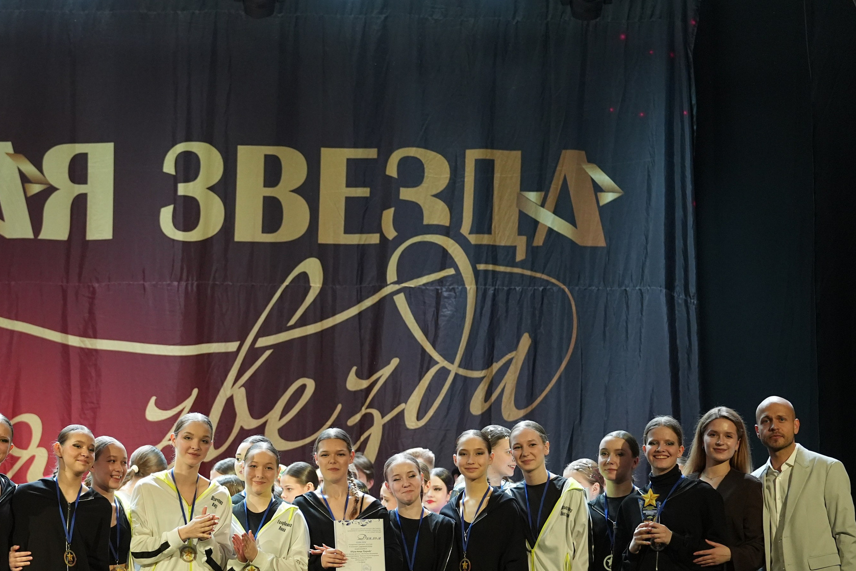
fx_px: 4209
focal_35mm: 177
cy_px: 435
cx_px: 313
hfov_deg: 11.6
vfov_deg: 7.7
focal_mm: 116
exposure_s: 1/400
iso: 3200
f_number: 2.8
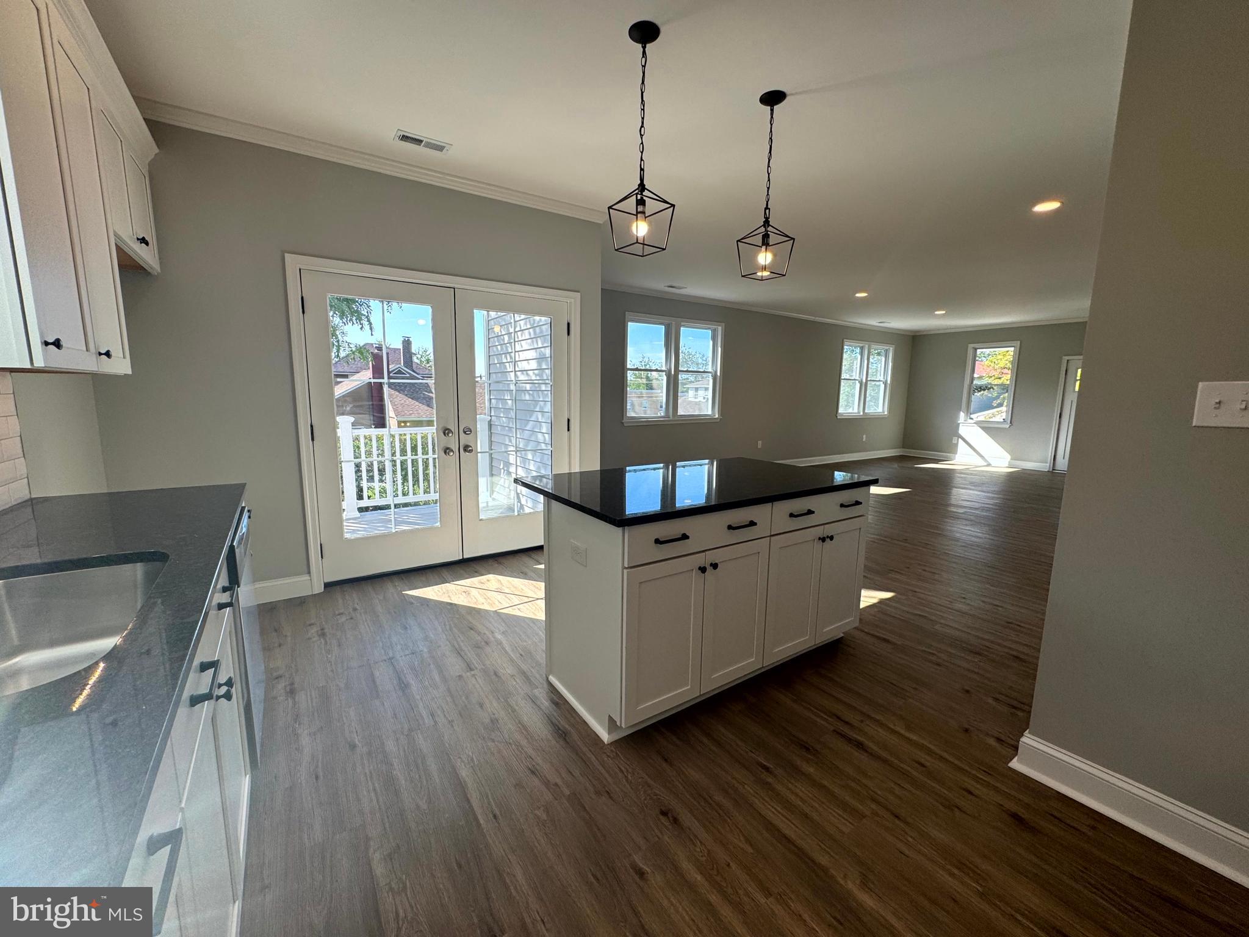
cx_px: 624
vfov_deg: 85.7
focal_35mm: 14
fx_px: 505
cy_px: 468
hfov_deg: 102.1
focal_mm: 2.22
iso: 40
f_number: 2.2
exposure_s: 1/231
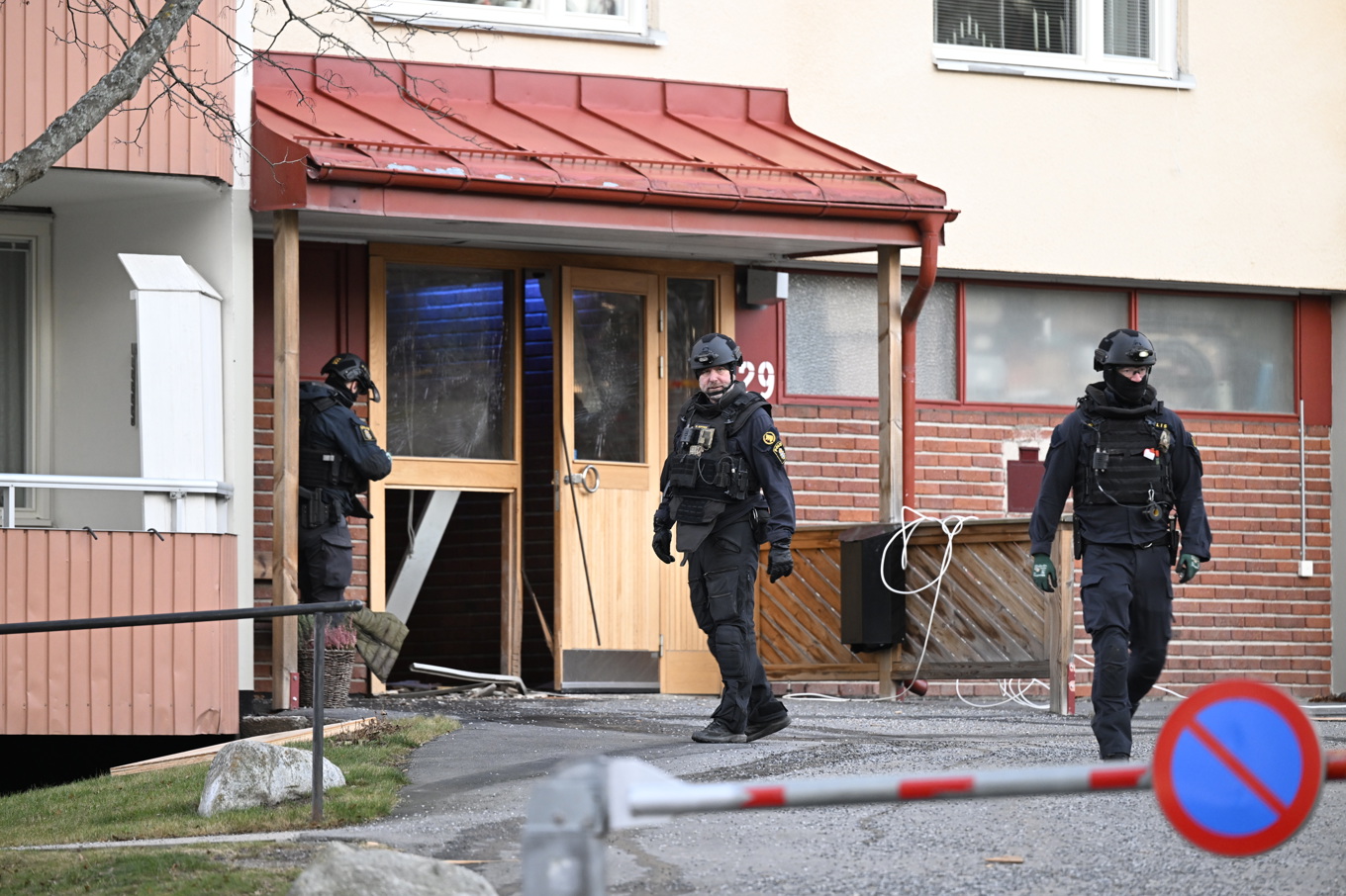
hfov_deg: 10.3
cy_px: 448
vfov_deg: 6.9
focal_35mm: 200
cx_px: 673
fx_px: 7476
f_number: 3.2
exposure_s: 1/80
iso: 1600
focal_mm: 200
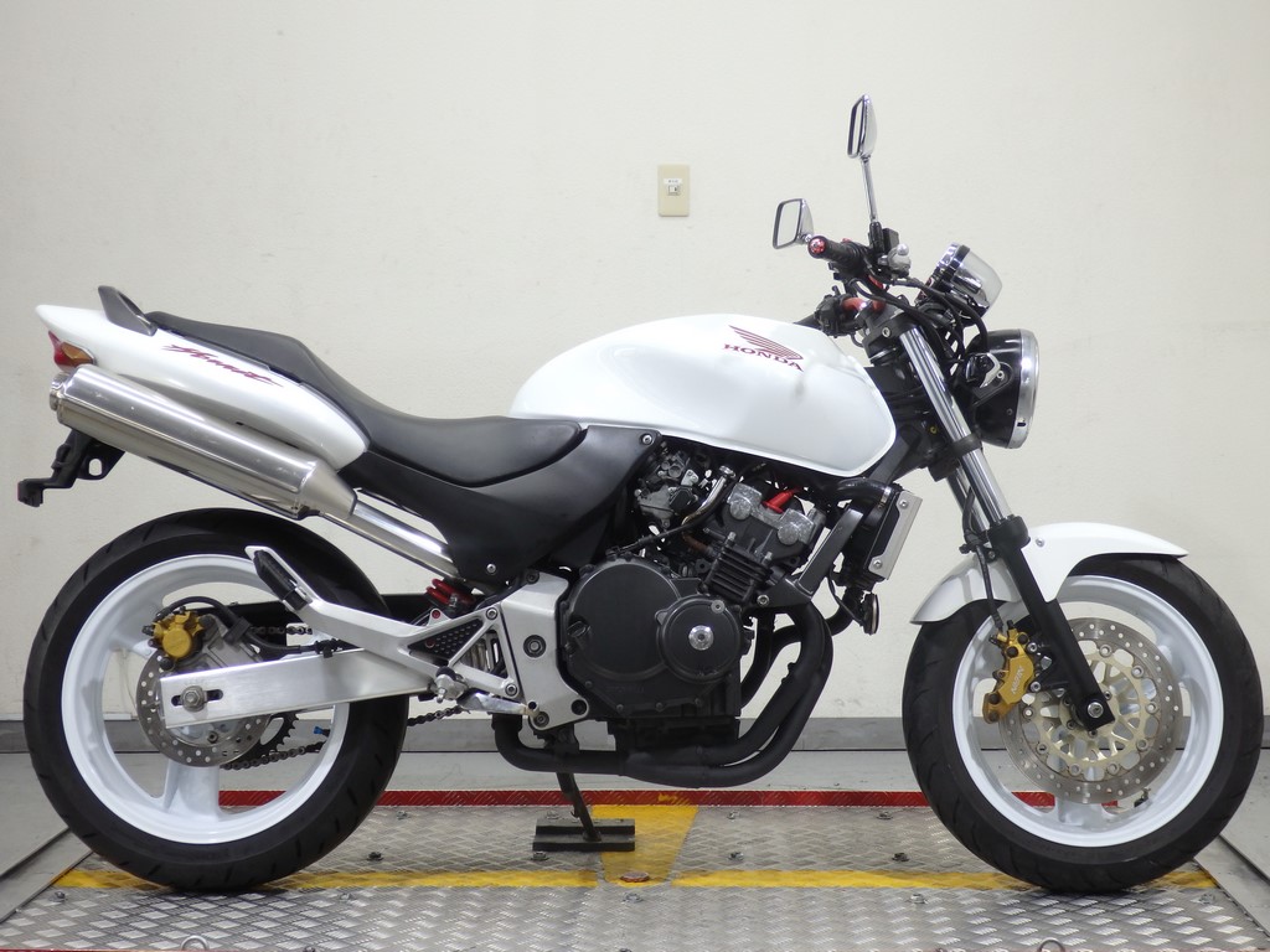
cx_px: 635
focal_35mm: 54
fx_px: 1981
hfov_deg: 35.5
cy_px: 476
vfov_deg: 27.0
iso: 160
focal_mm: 9.8
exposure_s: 1/50
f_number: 4.1
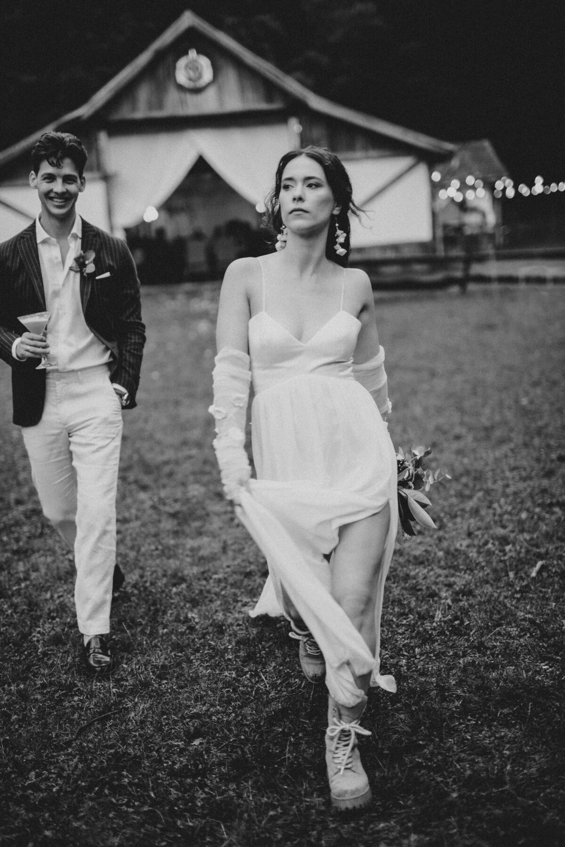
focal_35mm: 50
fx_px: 1176
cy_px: 424
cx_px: 282
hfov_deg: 27.0
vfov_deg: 39.6
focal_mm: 50
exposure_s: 1/200
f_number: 1.4
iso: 200
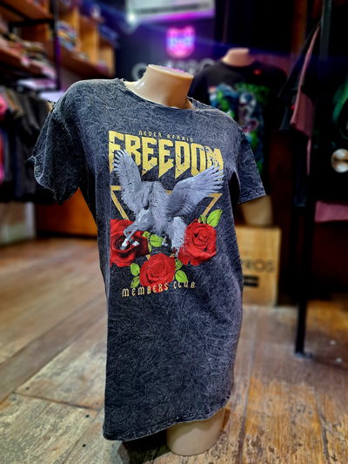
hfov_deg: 56.8
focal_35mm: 24
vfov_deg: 71.6
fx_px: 322
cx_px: 174
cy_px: 232
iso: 160
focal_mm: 5.23
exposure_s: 1/50
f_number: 1.8
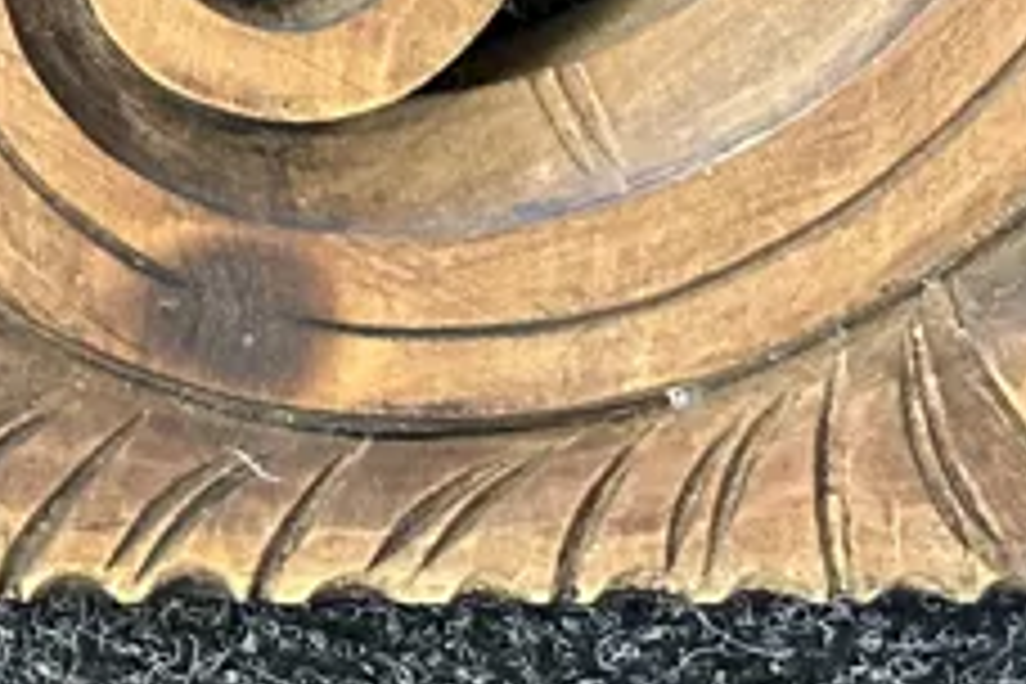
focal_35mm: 112
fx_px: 3192
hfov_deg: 17.2
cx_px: -279
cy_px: -886
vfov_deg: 10.7
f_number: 1.78
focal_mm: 6.86
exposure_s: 1/50
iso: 640
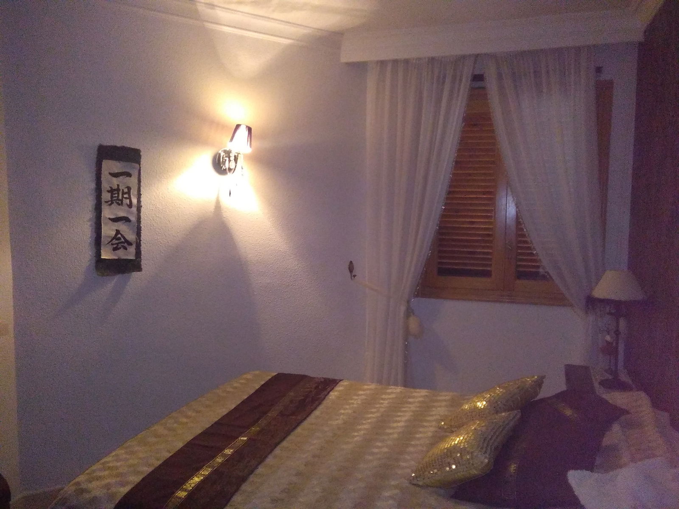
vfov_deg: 49.7
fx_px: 549
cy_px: 254
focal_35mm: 28
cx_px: 340
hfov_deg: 63.4
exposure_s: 1/30
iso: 900
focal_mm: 2.34
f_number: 2.2
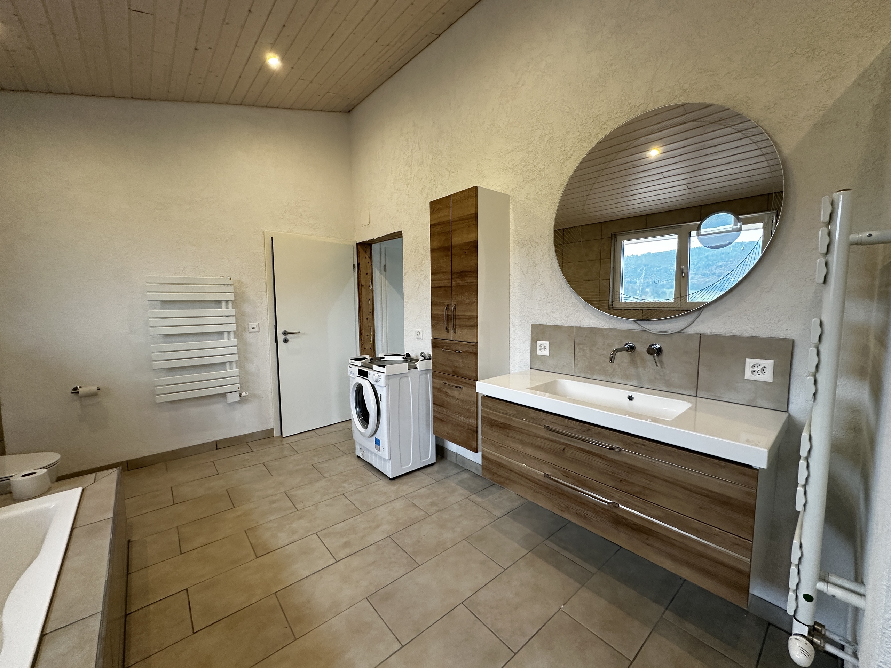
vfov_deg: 85.7
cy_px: 334
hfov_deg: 102.1
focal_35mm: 14
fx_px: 360
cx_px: 446
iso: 250
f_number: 2.2
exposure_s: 1/100
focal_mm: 2.22
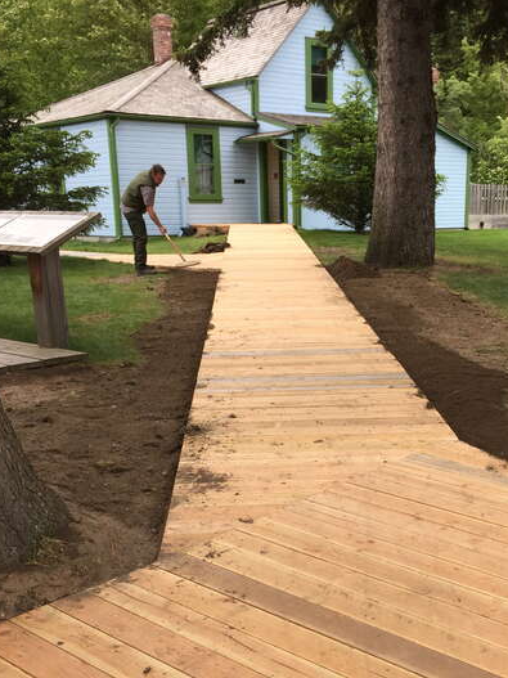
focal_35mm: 44
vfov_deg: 41.9
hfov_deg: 32.7
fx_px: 861
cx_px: 310
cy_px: 493
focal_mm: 4.15
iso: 32
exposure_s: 1/309
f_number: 2.2
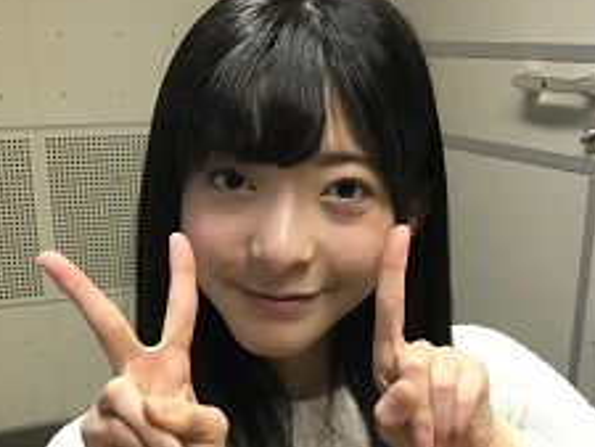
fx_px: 877
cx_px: 312
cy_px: 366
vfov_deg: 27.9
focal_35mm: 51
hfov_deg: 37.5
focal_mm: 3.99
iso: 40
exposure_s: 1/17
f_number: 1.8
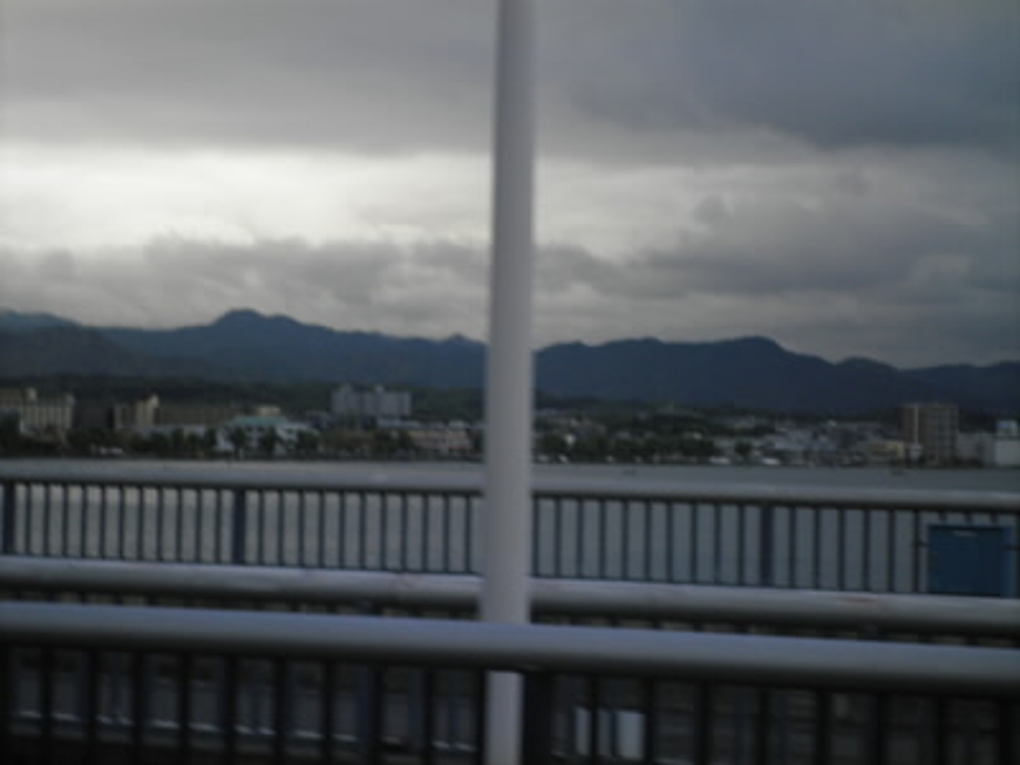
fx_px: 3182
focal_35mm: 108
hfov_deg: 18.2
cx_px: 510
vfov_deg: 13.7
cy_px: 382
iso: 100
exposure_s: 1/125
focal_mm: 19.6
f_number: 5.9
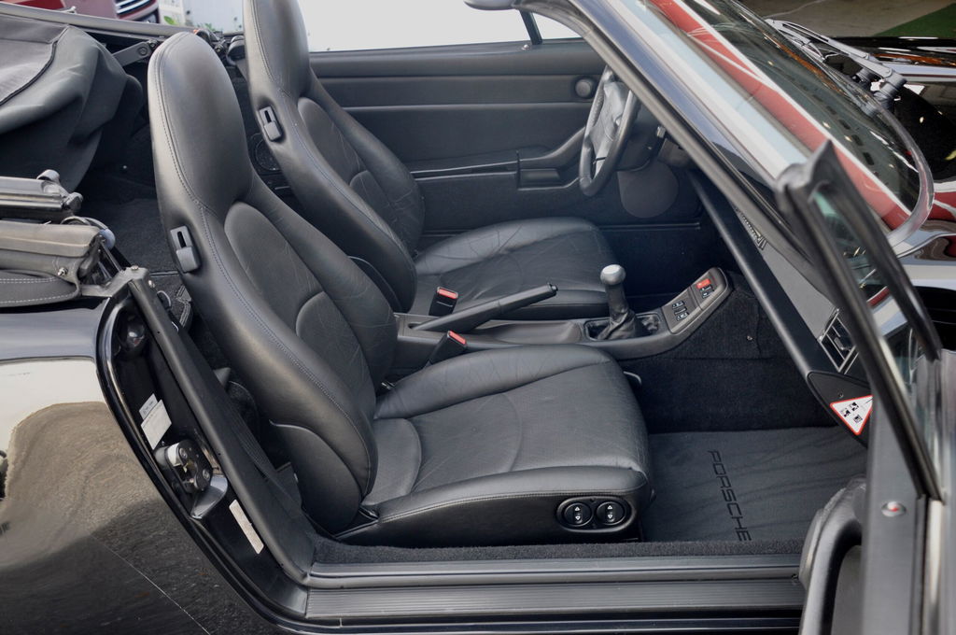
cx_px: 478
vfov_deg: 34.1
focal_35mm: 39
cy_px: 318
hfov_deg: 49.6
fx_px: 1034
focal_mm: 26
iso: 500
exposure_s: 1/40
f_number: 5
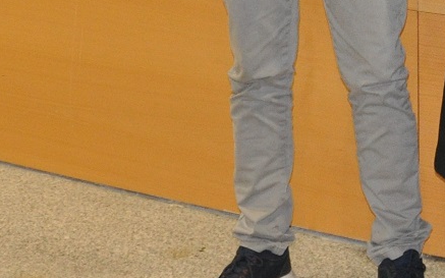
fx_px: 1637
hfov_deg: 14.9
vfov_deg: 9.2
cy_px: -260
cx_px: 553
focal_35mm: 135
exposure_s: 1/60
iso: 800
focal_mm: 18
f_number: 3.5
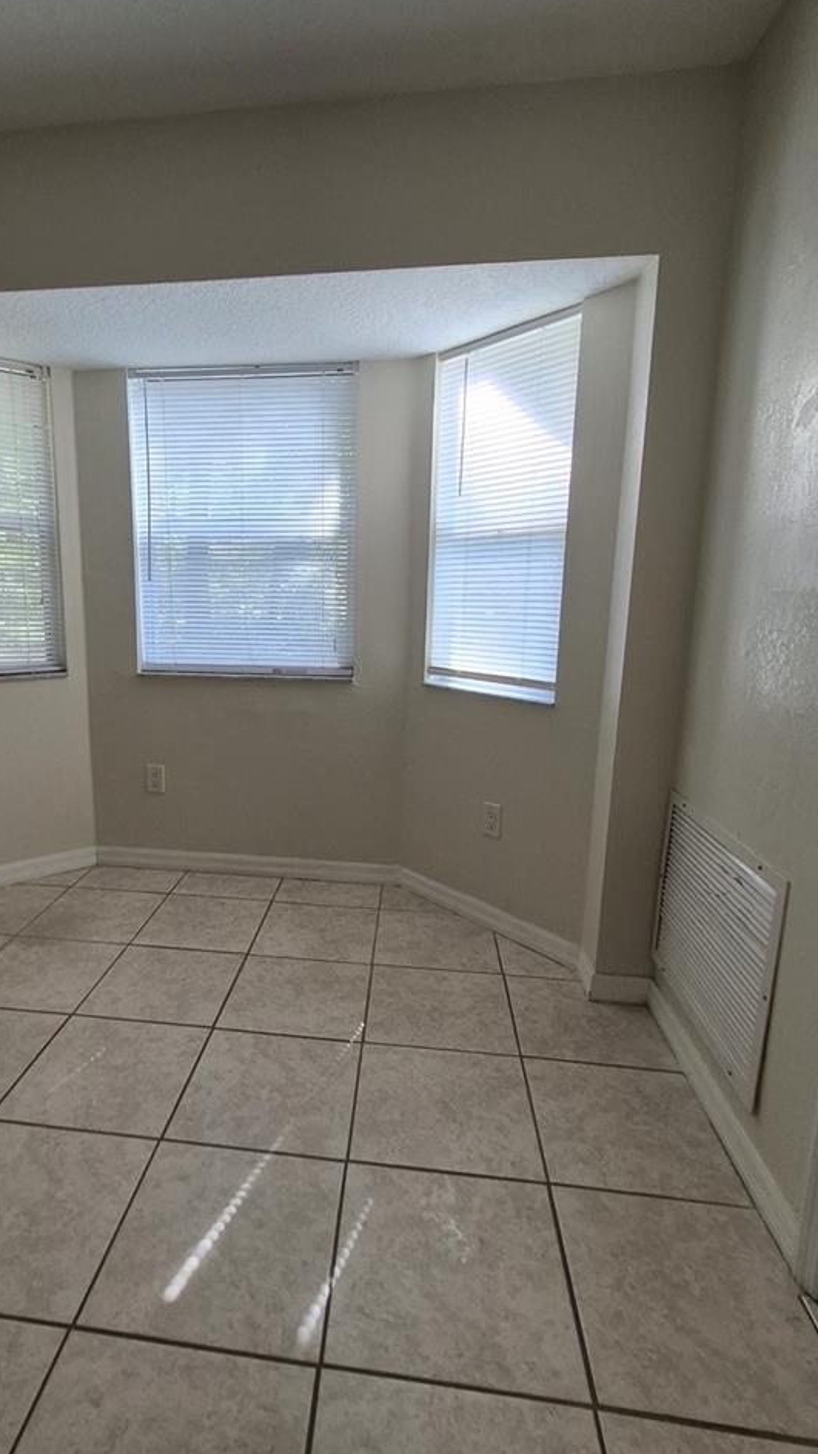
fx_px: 694
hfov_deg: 60.2
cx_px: 303
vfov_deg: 92.6
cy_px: 705
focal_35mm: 18
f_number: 2.2
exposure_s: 1/100
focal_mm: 1.74
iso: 200
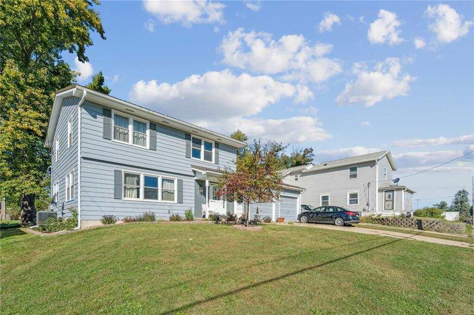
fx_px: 211
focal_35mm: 16
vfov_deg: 73.7
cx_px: 237
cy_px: 158
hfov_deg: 96.8
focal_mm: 16
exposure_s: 1/500
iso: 400
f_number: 10
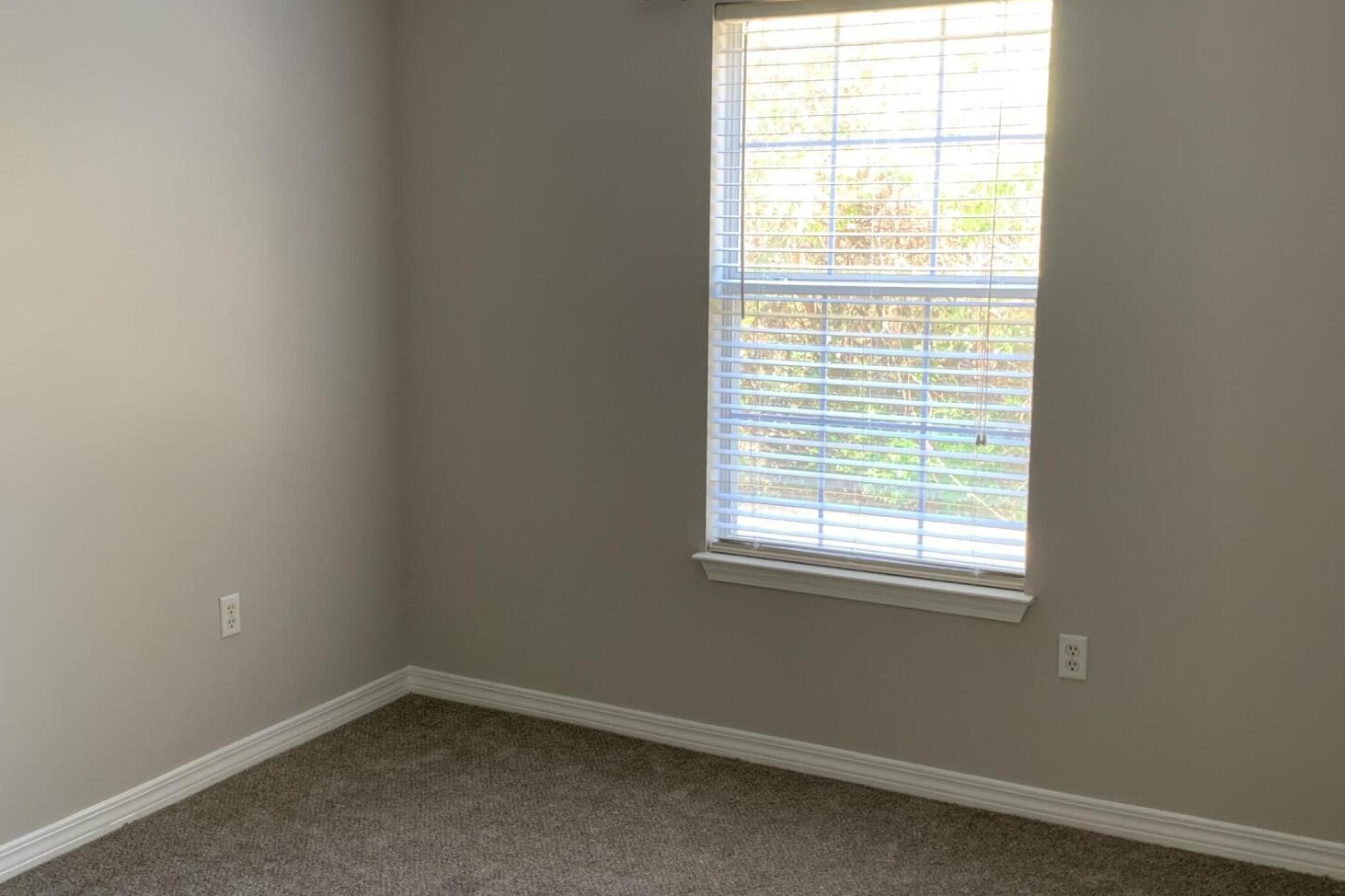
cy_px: 462
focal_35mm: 37
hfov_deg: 51.9
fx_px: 1382
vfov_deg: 35.9
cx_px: 678
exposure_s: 1/60
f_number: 1.8
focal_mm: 4.25
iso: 250
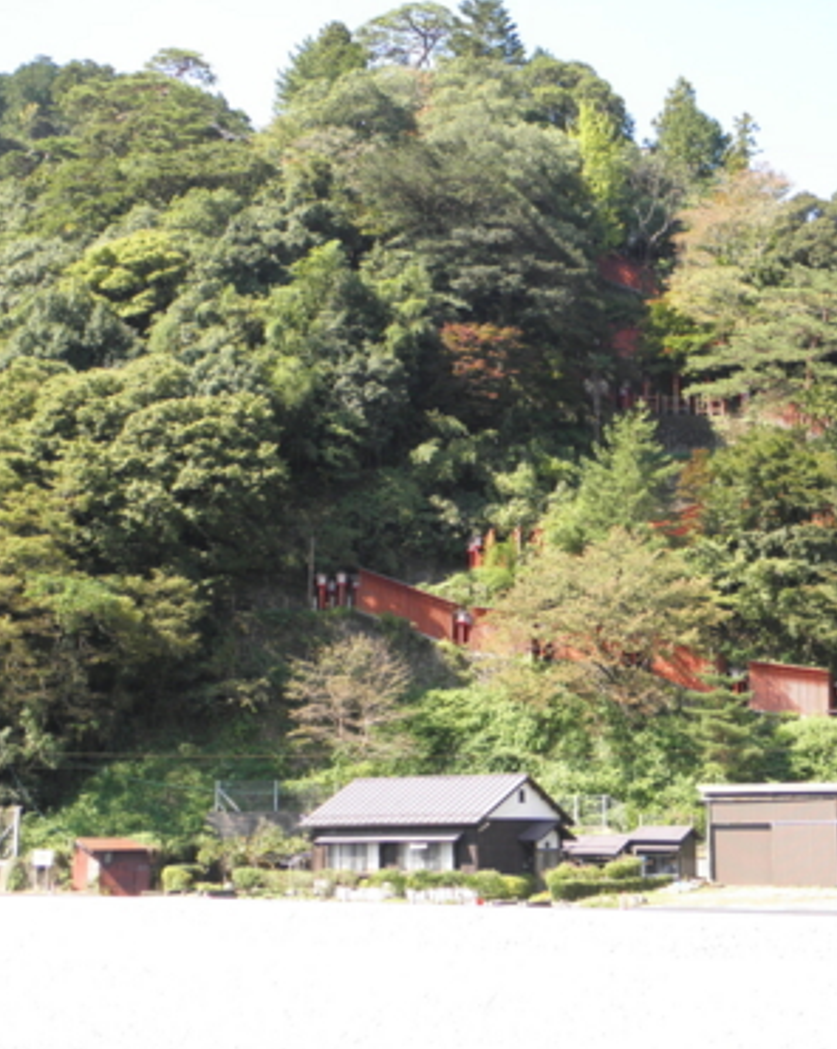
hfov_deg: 28.0
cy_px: 522
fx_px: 1675
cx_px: 517
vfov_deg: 34.8
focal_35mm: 54
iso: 100
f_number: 3.8
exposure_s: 1/125
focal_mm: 7.5
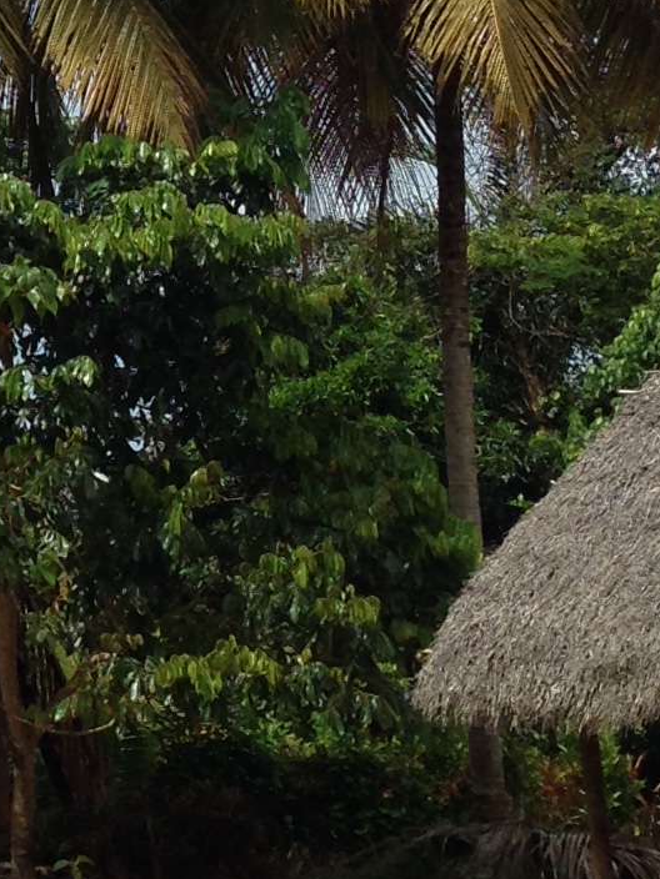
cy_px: -283
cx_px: -501
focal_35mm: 153
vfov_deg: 12.5
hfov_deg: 9.3
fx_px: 3890
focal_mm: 4.12
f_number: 2.4
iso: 50
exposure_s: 1/1506
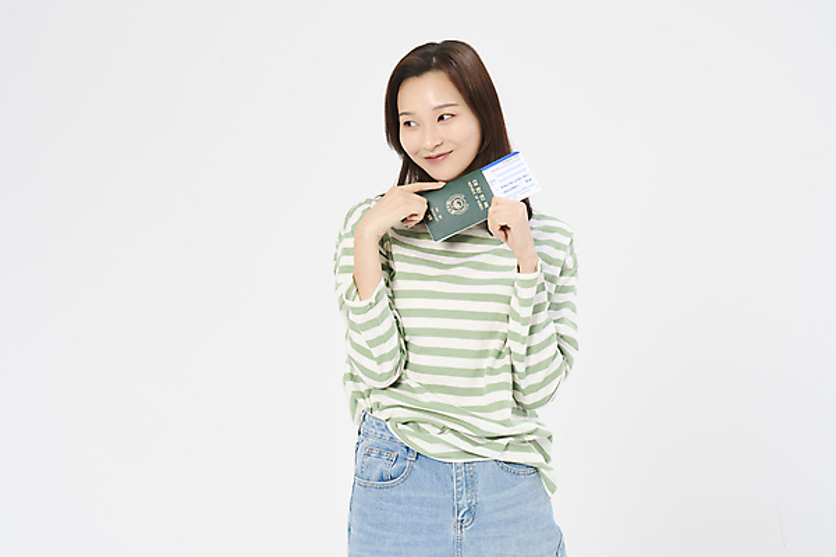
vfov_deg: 19.5
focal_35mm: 70
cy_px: 278
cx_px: 418
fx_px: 1625
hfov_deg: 28.8
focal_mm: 70
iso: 160
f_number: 11
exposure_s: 1/125
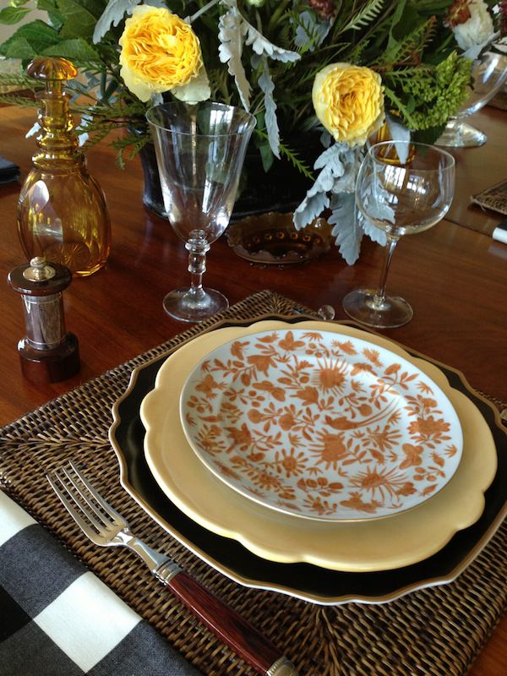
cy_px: 338
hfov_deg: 40.7
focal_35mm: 35
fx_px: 683
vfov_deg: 52.6
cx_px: 254
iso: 100
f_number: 2.4
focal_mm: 4.28
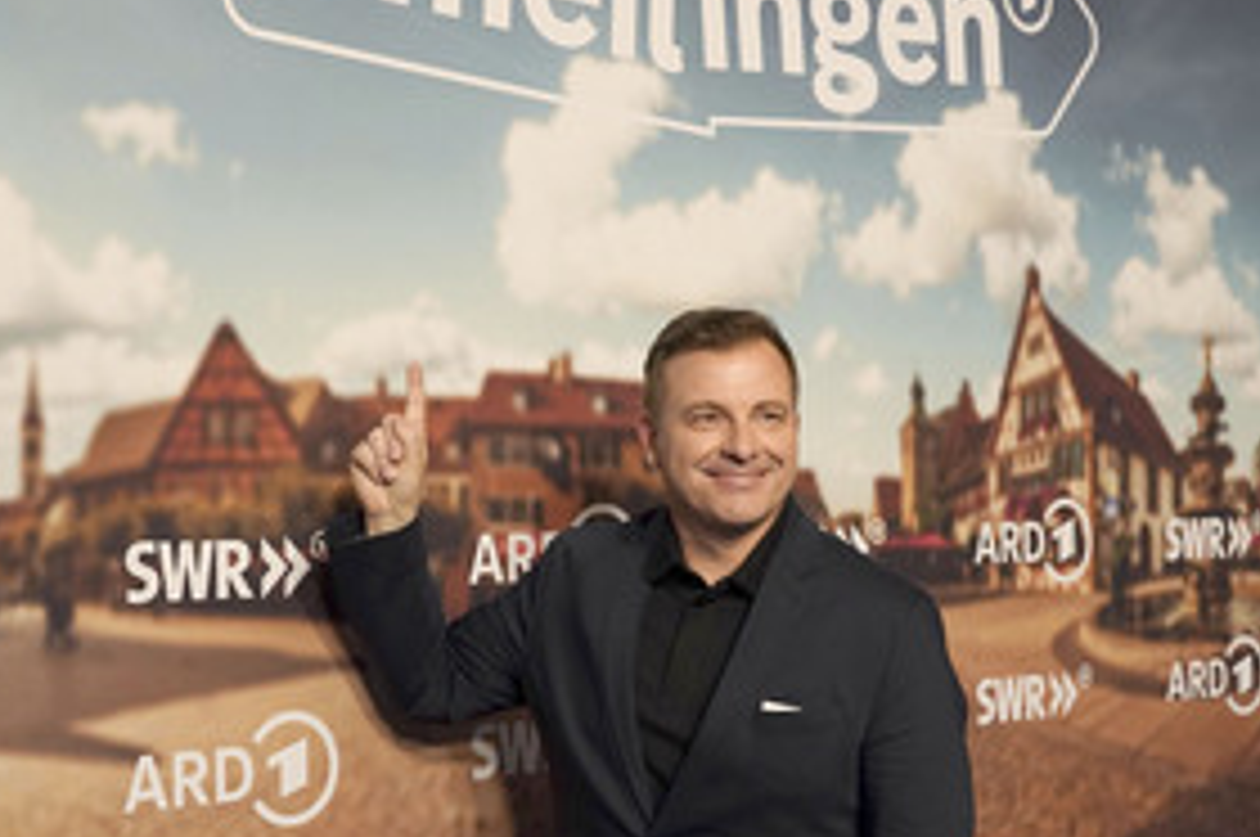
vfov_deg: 20.5
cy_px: 495
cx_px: 520
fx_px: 2307
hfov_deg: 30.5
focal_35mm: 66
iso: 2500
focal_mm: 41
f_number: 4.5
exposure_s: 1/250
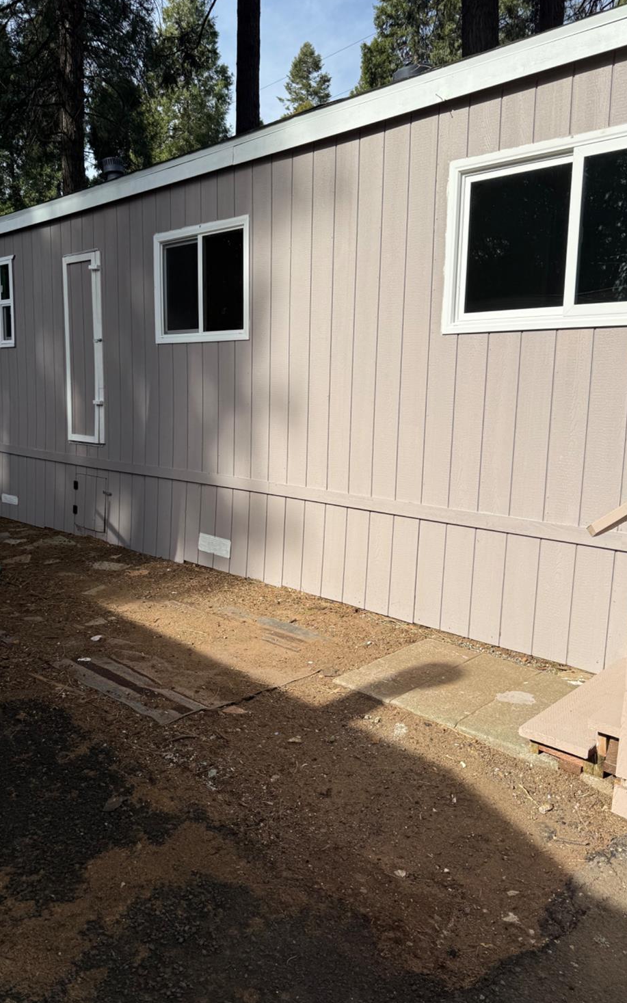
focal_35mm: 26
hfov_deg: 47.6
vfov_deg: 70.4
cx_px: 307
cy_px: 493
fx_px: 711
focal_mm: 6.76
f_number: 1.78
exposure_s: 1/3953
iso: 80
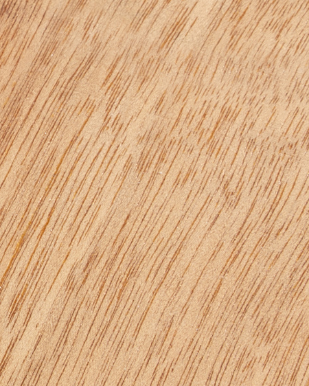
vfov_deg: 7.5
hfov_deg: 5.8
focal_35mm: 257
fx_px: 2936
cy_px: 194
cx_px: -481
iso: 100
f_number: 11
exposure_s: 1/125
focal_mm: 55
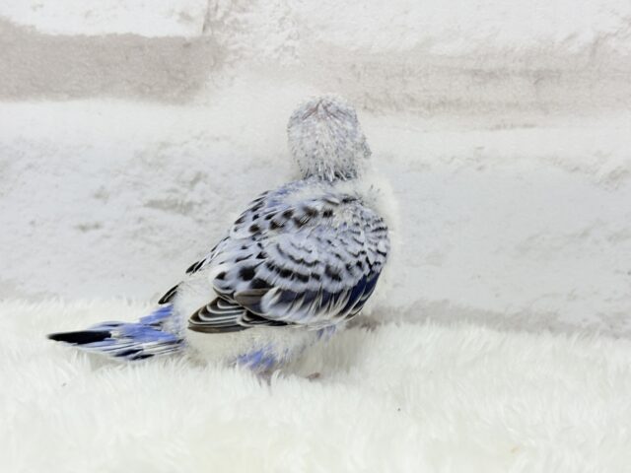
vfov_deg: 28.0
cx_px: 316
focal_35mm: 52
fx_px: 948
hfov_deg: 36.8
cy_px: 236
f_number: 1.6
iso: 40
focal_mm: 5.96
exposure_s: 1/50
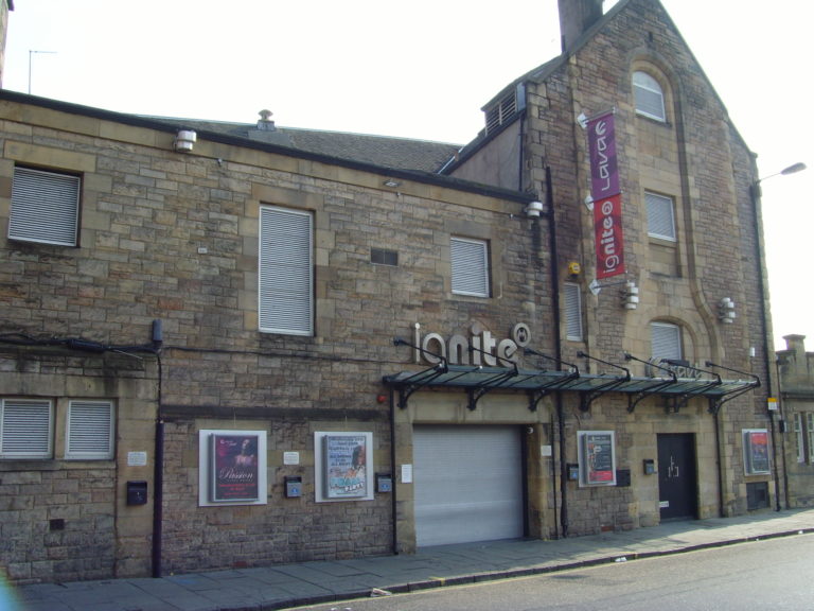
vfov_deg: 36.8
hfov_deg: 47.9
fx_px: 917
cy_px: 306
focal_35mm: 39
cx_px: 407
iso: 80
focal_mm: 6.6
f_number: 6.3
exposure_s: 1/125
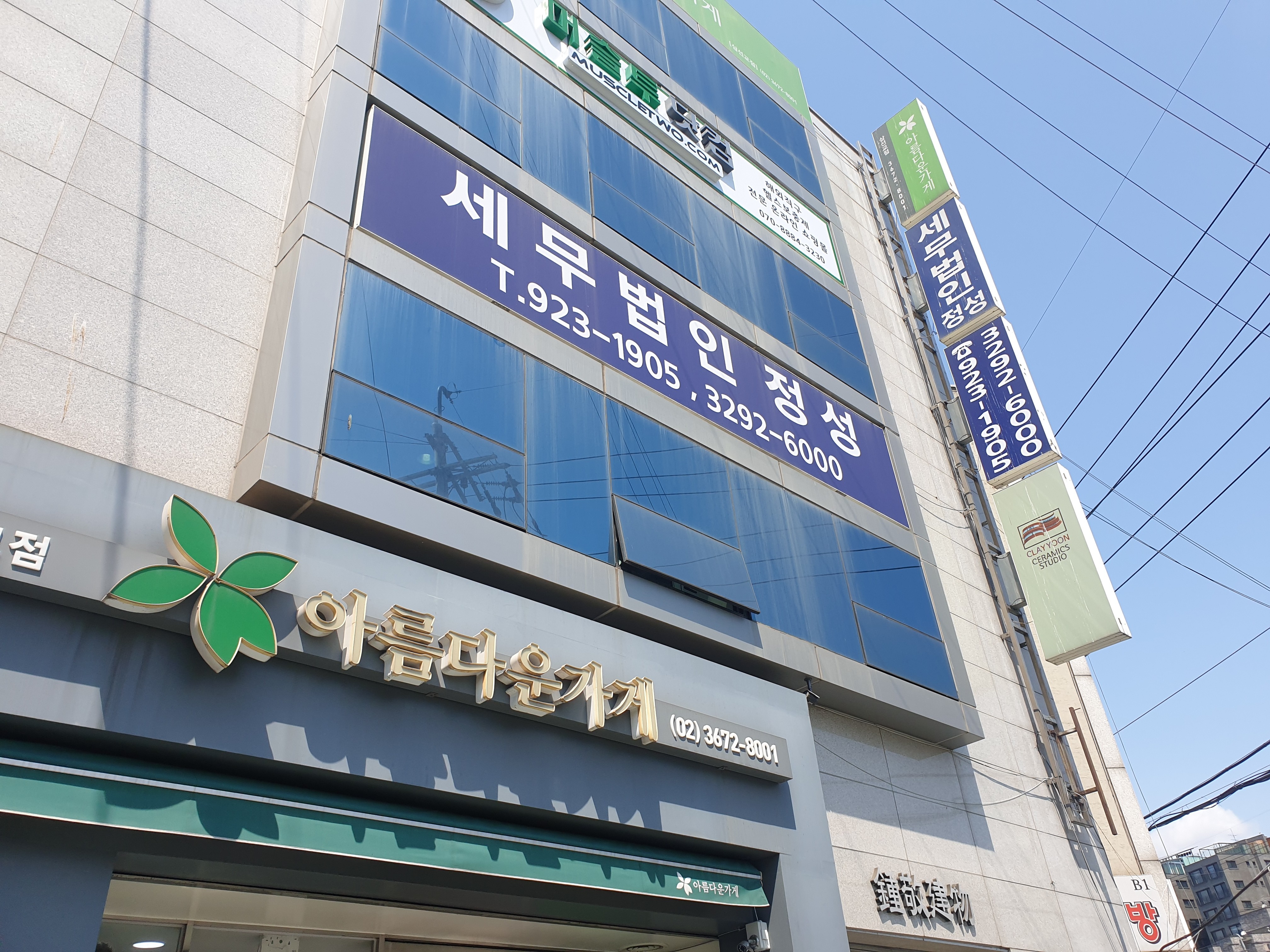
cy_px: 476
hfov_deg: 67.3
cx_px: 635
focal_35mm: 26
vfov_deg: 53.1
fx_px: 954
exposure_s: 1/1042
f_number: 2.4
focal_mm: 4.3
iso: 50
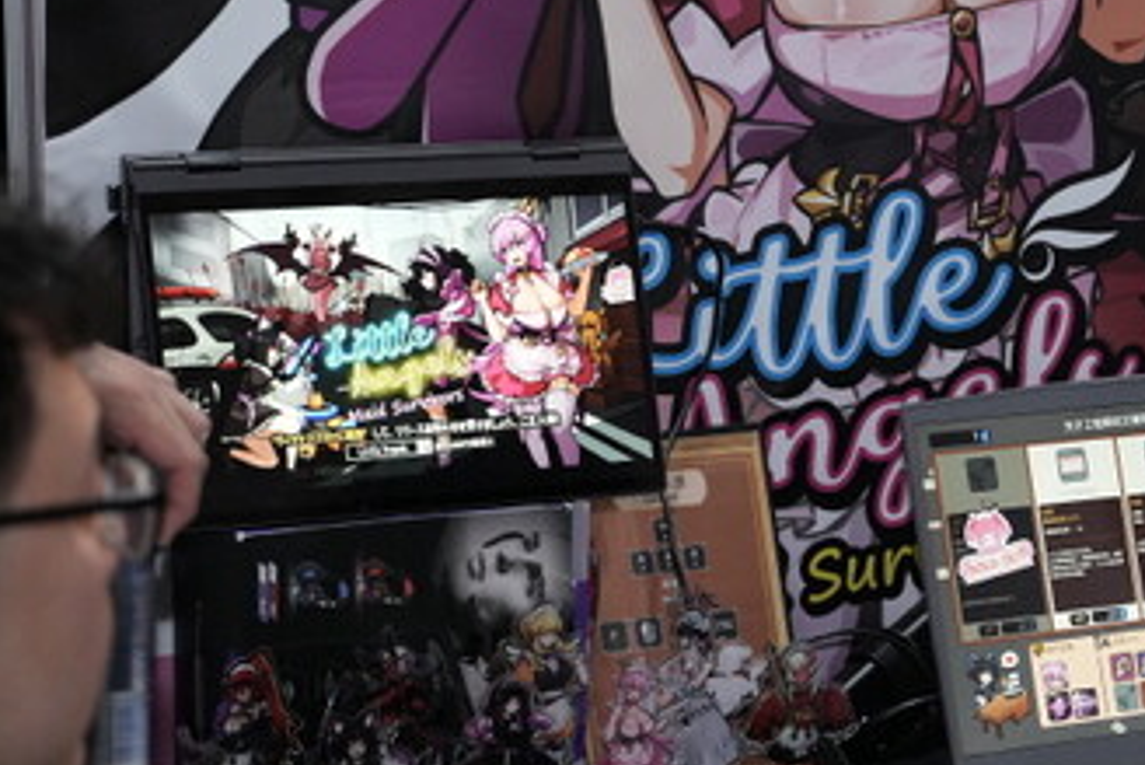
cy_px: 486
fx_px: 4073
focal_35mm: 128
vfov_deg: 10.7
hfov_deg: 15.8
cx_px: 1040
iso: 2500
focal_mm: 70
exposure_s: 1/125
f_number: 4
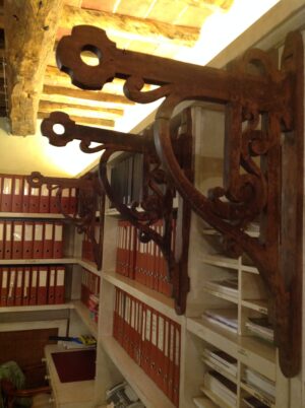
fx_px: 412
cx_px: 152
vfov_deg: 52.7
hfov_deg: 40.6
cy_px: 204
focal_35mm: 35
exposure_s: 1/15
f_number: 2.4
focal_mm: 4.28
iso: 200
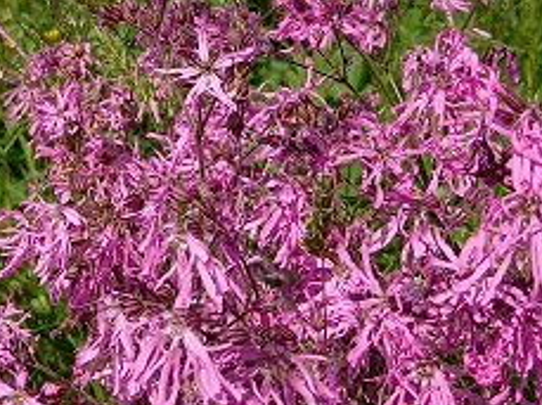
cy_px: 101
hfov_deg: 26.7
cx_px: 71
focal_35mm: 71
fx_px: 1110
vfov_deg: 20.5
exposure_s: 1/1141
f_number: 2
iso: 50
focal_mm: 4.6
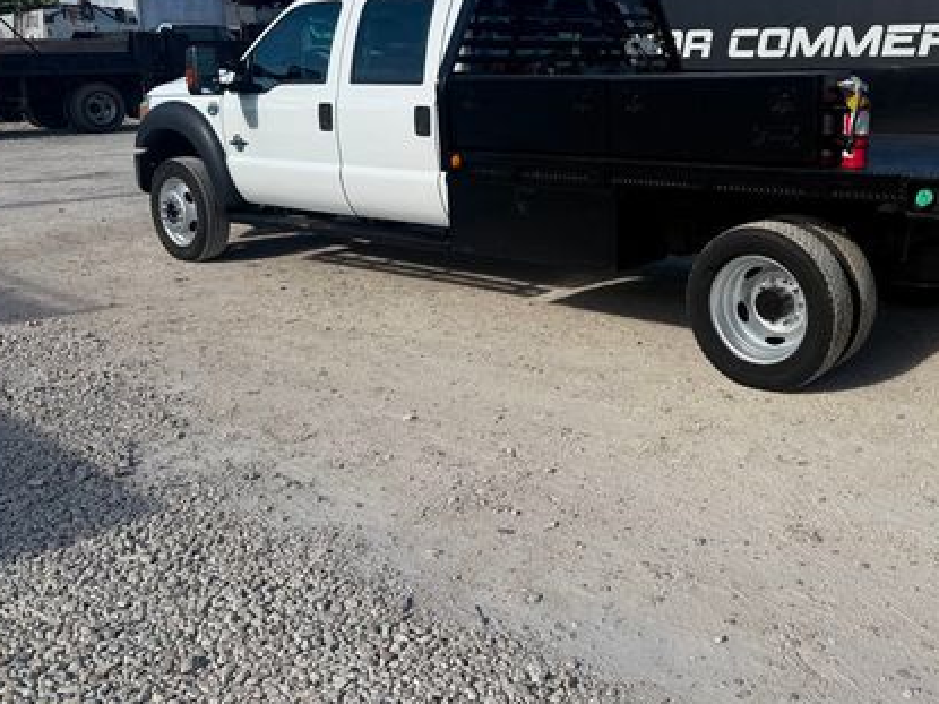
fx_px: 1003
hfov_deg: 48.9
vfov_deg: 38.4
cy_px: 258
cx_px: 656
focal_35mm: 37
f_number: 1.78
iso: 80
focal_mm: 6.76
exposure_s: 1/6711
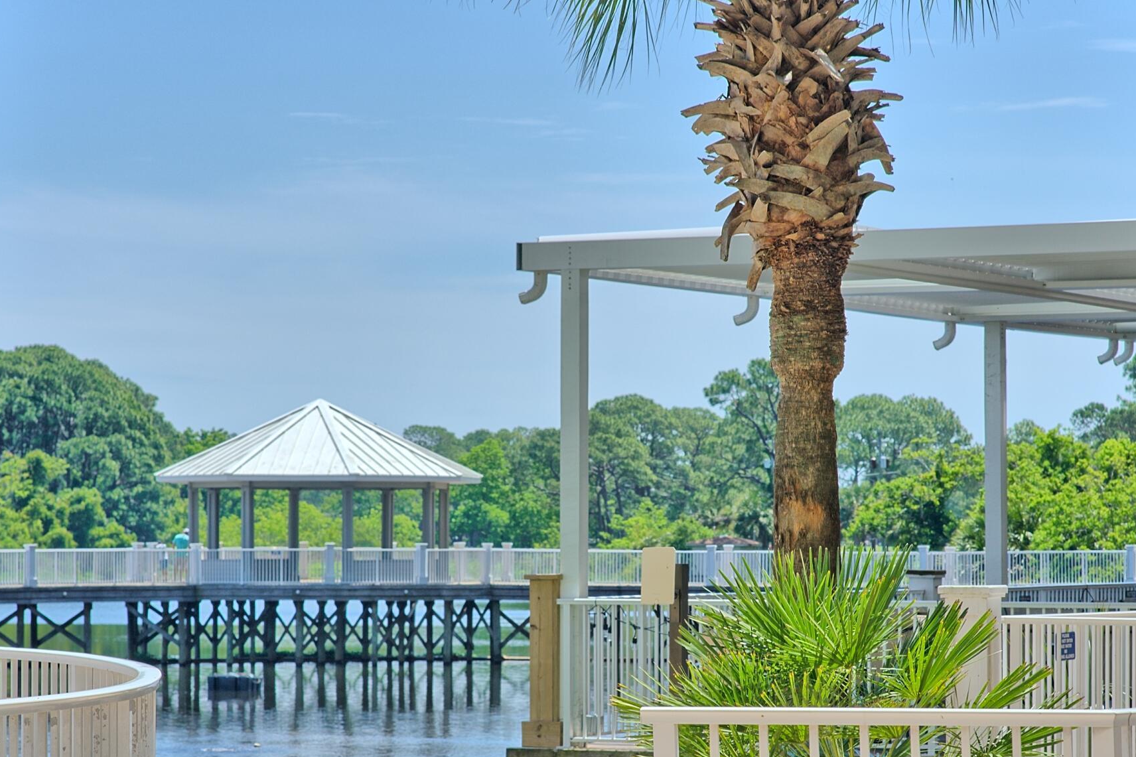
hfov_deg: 13.8
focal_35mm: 149
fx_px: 4701
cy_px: 547
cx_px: 615
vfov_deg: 9.2
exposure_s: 1/200
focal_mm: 85
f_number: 9
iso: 100
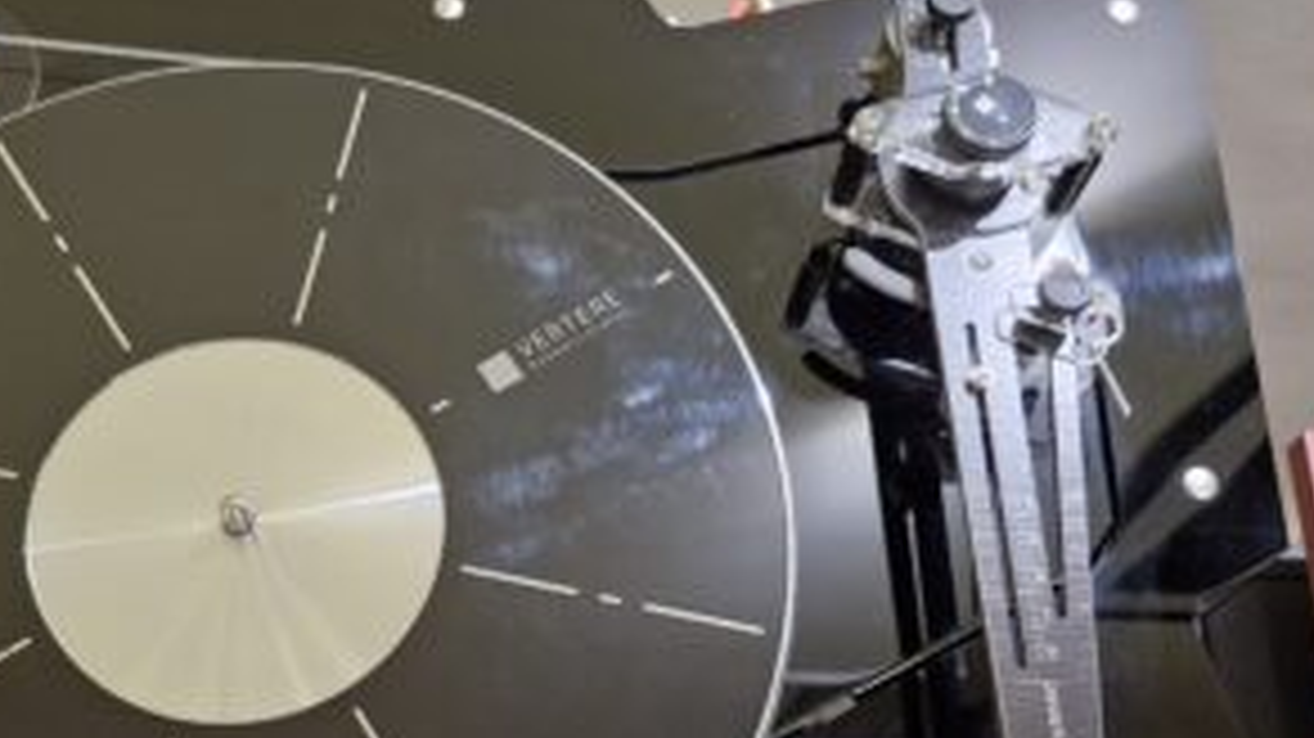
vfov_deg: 26.8
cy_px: 544
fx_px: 1532
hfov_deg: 45.7
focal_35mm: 44
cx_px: 441
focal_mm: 5.54
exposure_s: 1/100
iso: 500
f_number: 1.8
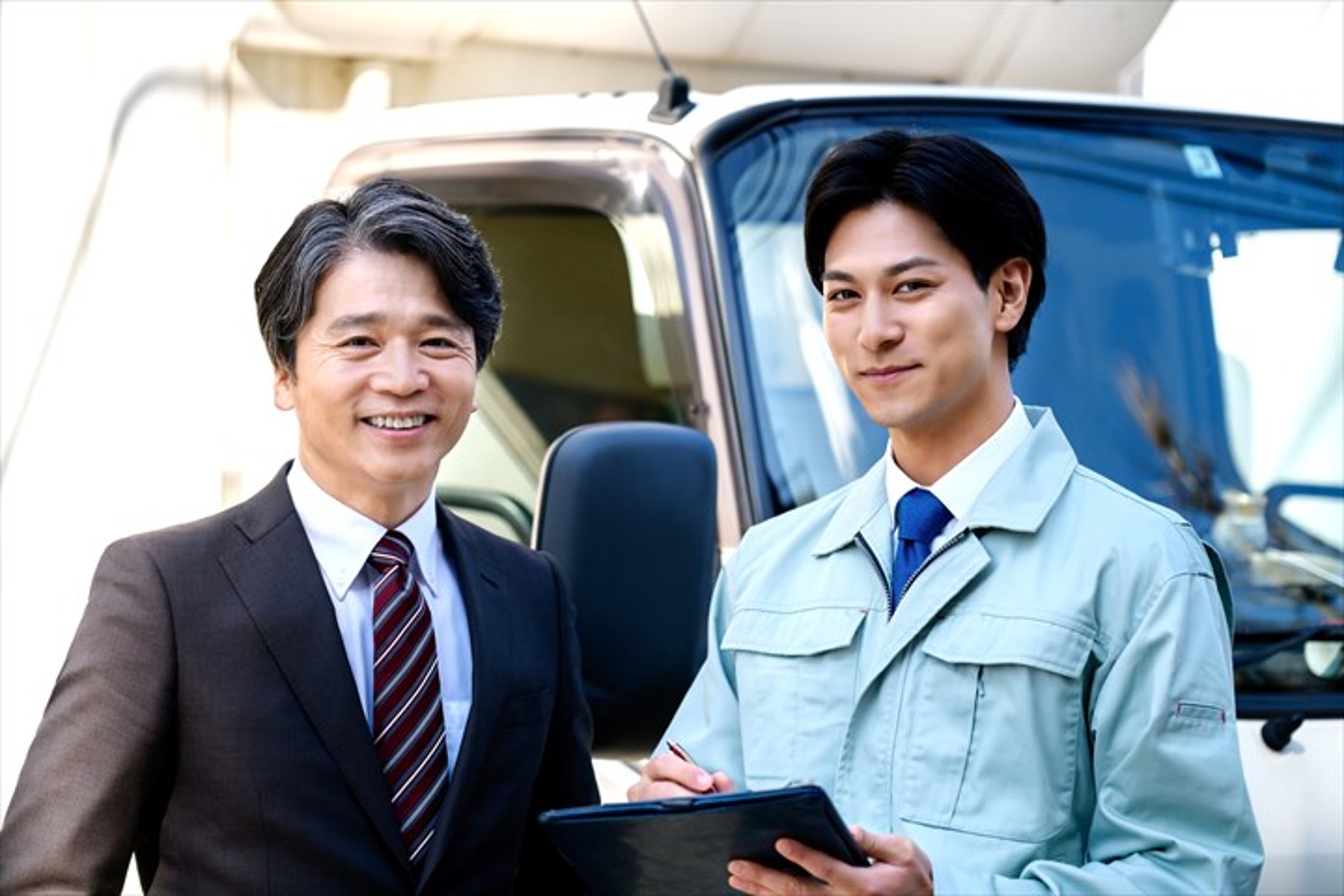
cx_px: 672
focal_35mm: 90
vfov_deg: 15.2
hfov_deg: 22.6
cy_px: 448
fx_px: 3360
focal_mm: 90
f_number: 2.8
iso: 400
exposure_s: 1/2500
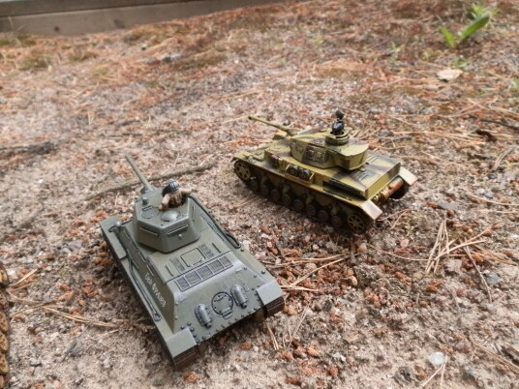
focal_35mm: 28
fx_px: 420
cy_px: 194
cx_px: 260
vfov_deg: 49.7
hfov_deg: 63.4
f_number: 3.1
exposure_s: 1/640
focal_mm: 5
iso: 400
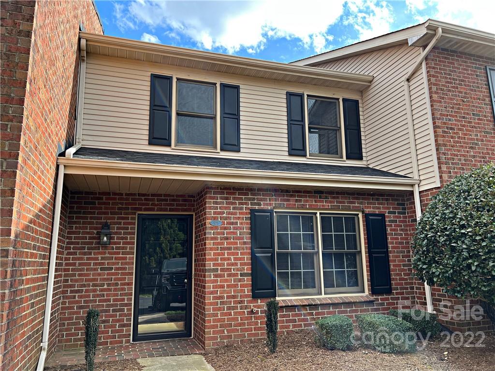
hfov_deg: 67.3
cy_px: 186
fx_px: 372
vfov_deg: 53.1
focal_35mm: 26
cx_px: 248
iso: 50
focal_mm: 5.7
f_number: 1.5
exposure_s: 1/604
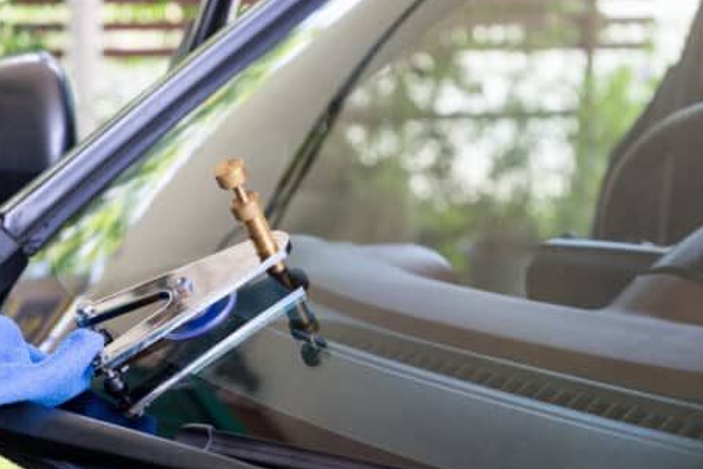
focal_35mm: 88
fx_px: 1718
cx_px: 352
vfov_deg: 15.5
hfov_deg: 23.1
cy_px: 242
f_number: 4
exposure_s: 1/170
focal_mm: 55
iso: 400
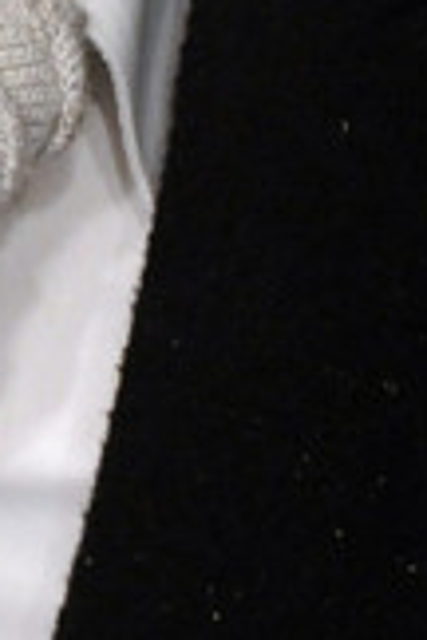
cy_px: -834
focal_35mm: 1387
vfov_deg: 1.5
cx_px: -269
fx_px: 24675
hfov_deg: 1.0
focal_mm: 300
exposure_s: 1/320
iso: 2000
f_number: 6.3
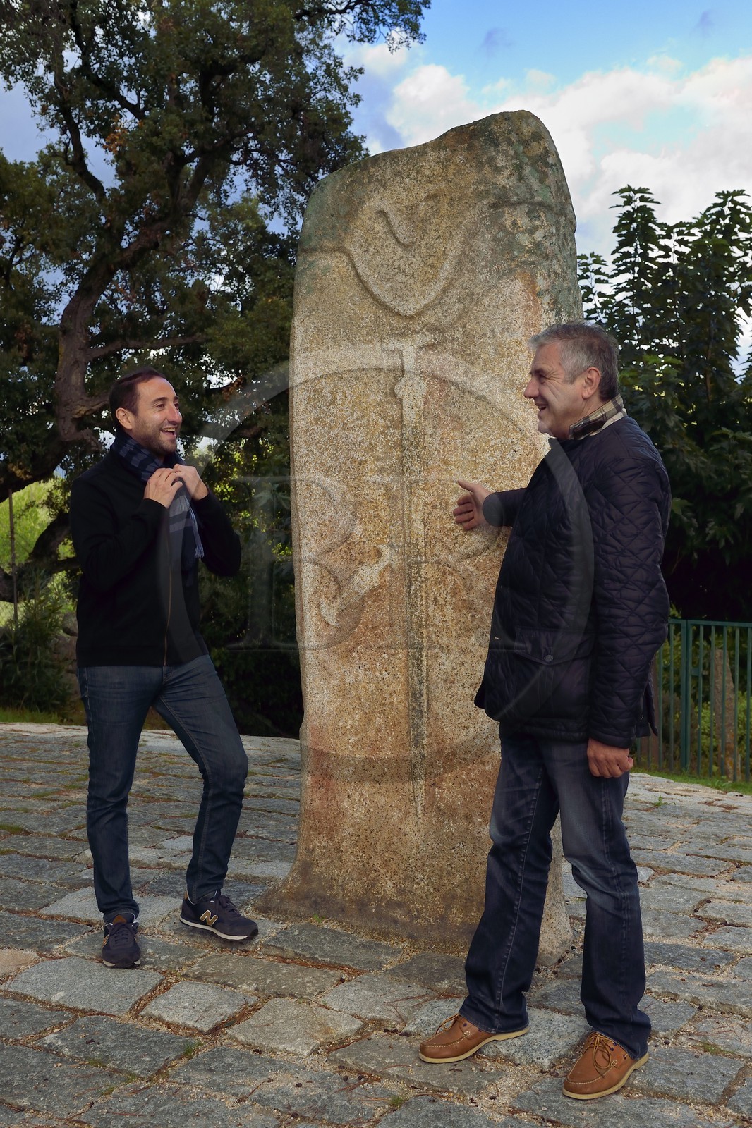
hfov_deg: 33.4
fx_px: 1254
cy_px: 564
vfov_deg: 48.5
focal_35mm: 40
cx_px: 376
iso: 800
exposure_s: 1/250
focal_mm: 40
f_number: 8
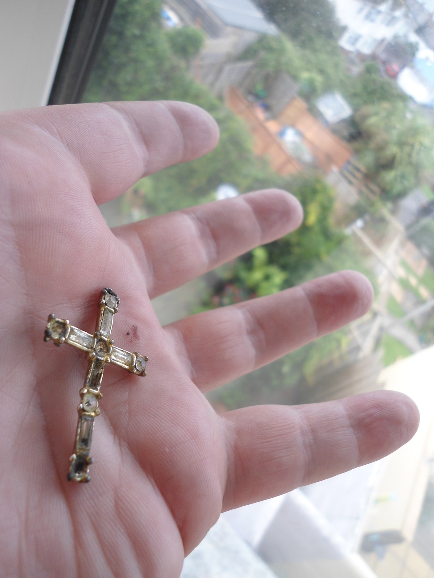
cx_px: 217
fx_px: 435
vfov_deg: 67.3
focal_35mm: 26
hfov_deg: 53.1
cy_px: 289
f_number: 2.8
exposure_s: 1/50
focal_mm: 4.7
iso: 80
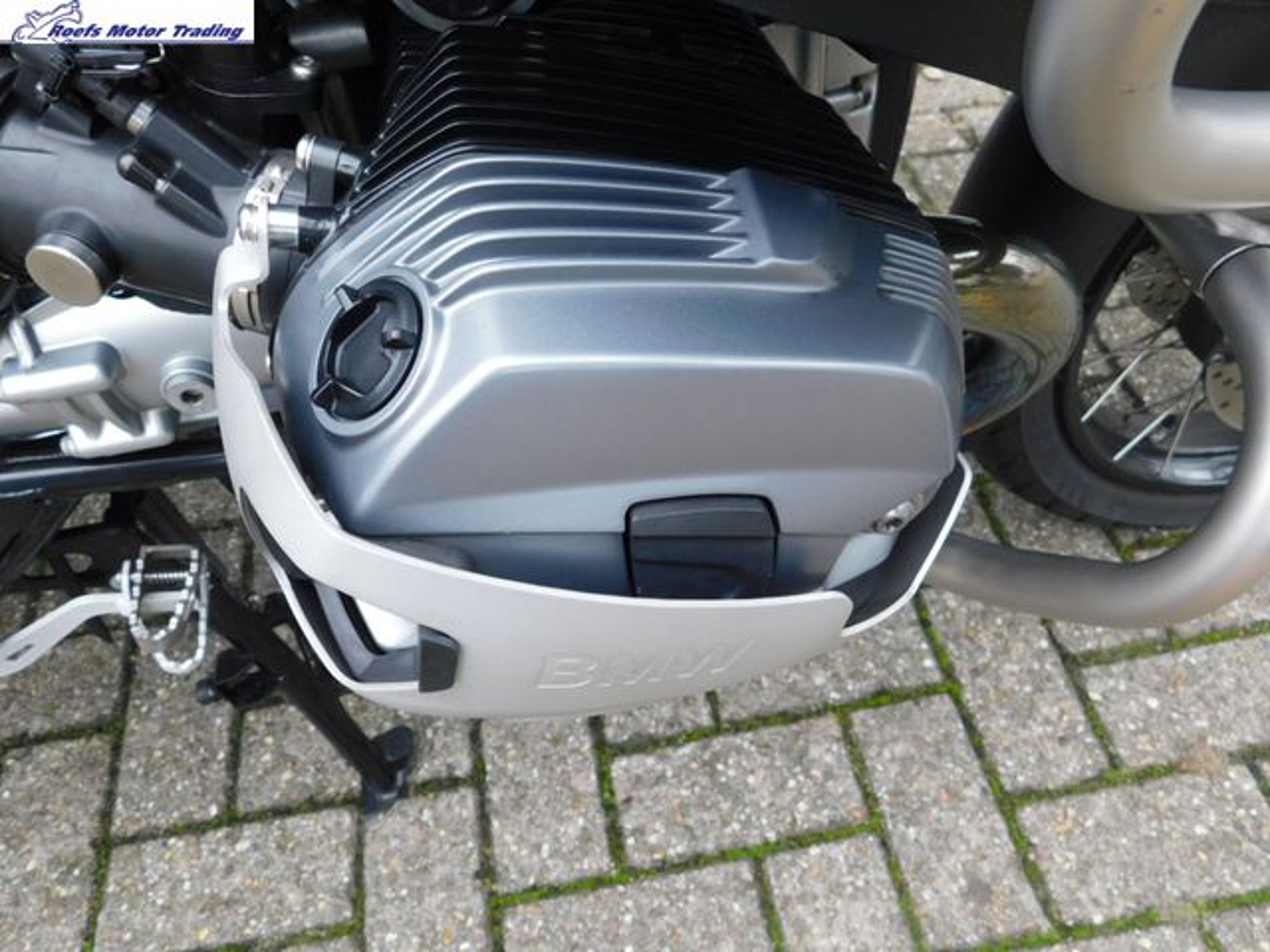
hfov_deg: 63.4
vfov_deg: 49.7
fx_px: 1027
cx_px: 635
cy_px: 476
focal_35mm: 28
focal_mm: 4.9
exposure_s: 1/50
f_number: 3.2
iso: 125
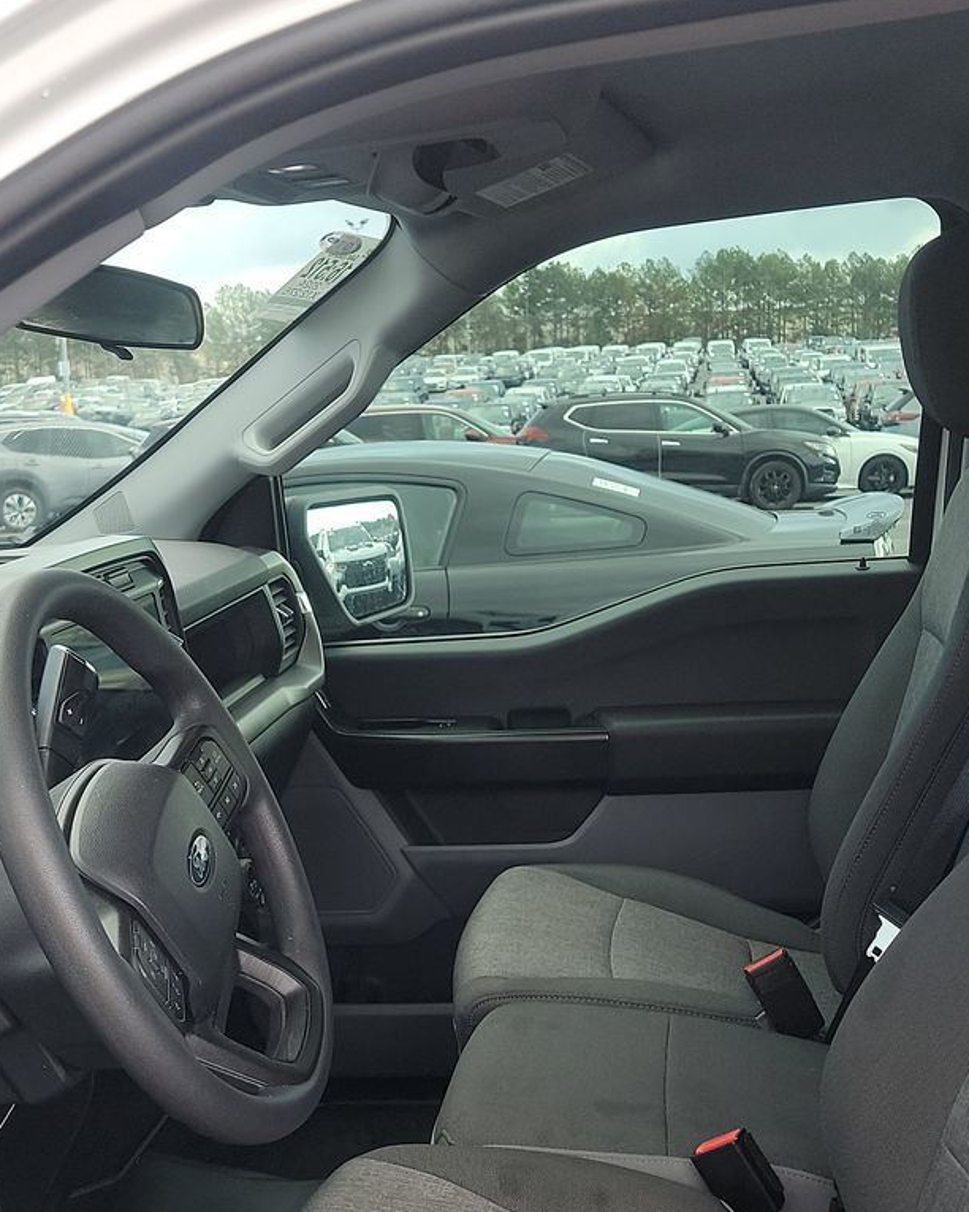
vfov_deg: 36.9
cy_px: 939
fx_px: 1757
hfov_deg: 30.8
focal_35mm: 49
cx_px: 497
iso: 71
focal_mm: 6.7
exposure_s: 1/119
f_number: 1.8
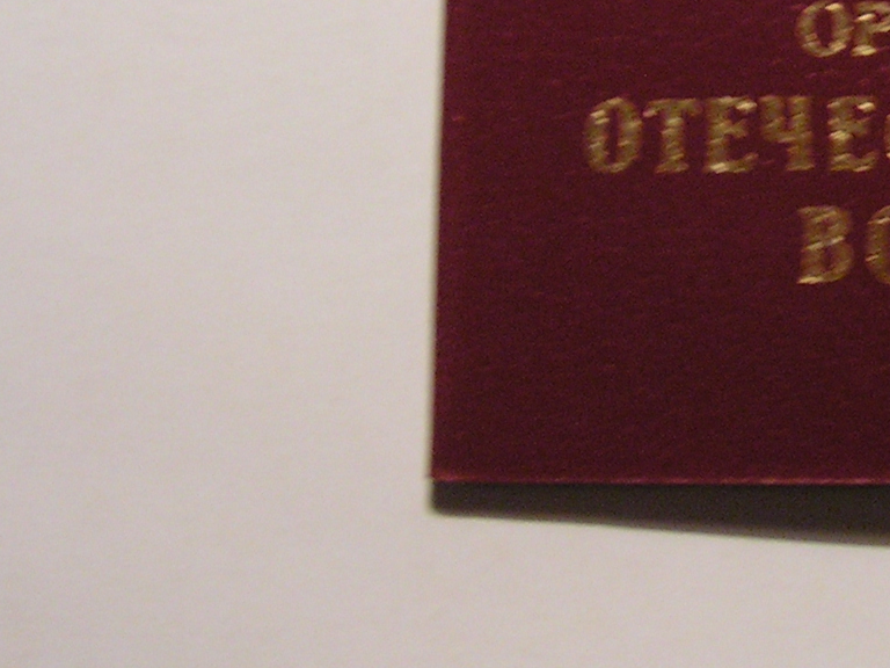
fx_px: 2468
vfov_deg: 15.1
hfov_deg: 19.0
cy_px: -27
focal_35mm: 96
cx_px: 1132
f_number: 3.2
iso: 200
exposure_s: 1/25
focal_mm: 6
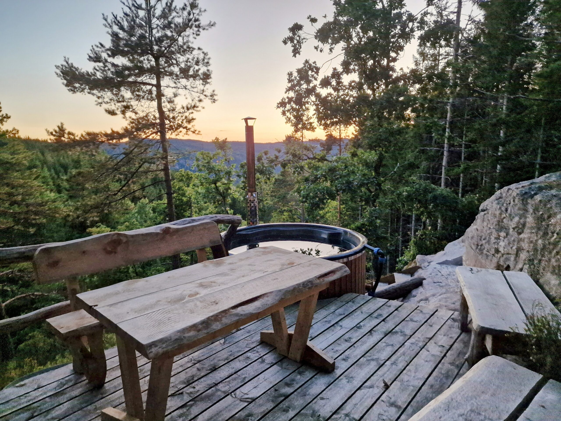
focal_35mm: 23
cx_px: 280
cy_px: 210
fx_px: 373
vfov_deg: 58.9
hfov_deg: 73.9
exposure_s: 1/100
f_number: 1.8
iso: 800
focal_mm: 6.4
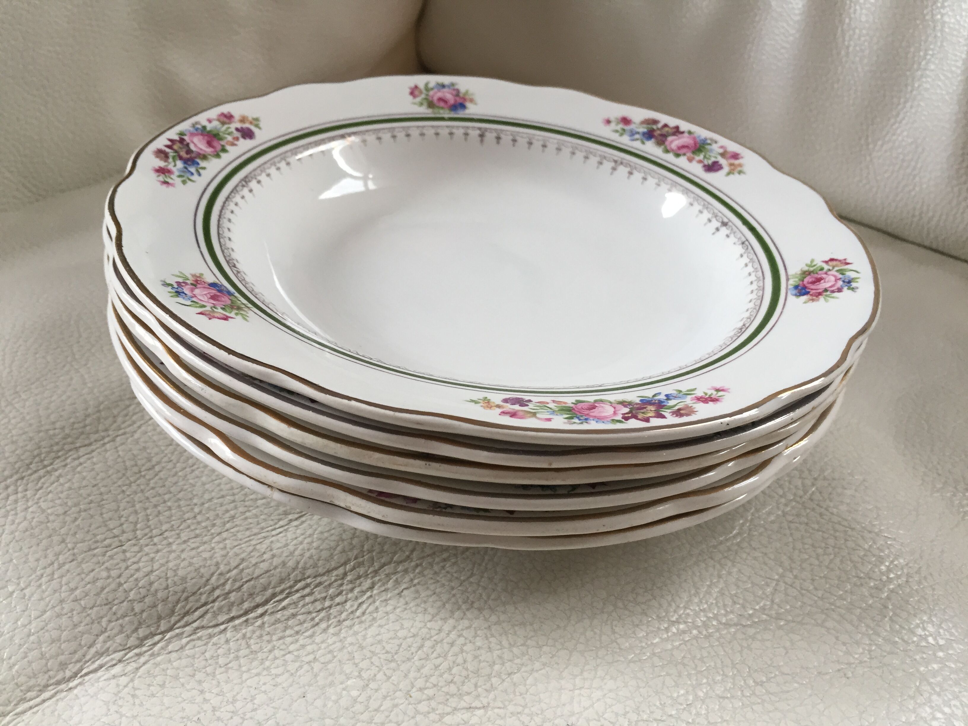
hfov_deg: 61.7
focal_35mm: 29
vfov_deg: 48.2
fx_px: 811
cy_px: 363
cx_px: 484
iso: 50
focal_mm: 4.15
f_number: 2.2
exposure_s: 1/33
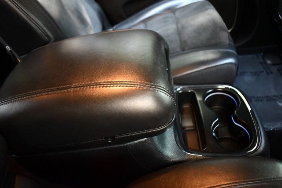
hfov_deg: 67.4
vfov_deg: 48.0
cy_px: 94
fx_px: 212
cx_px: 141
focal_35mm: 27
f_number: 3.5
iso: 5000
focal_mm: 18
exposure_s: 1/60
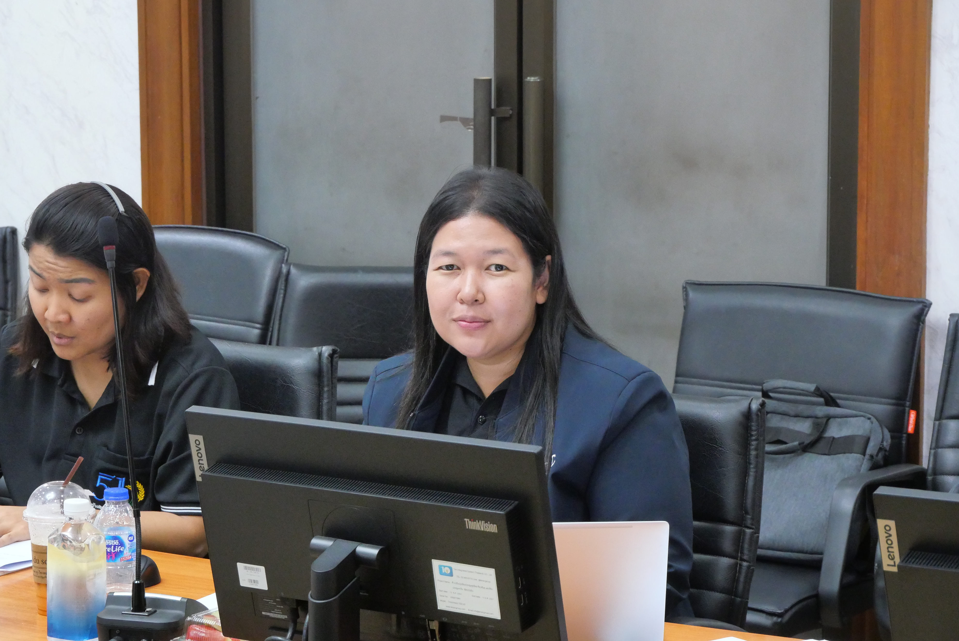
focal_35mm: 124
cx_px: 480
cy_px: 320
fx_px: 3305
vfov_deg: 11.1
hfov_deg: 16.5
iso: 3200
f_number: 7.1
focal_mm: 60
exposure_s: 1/30
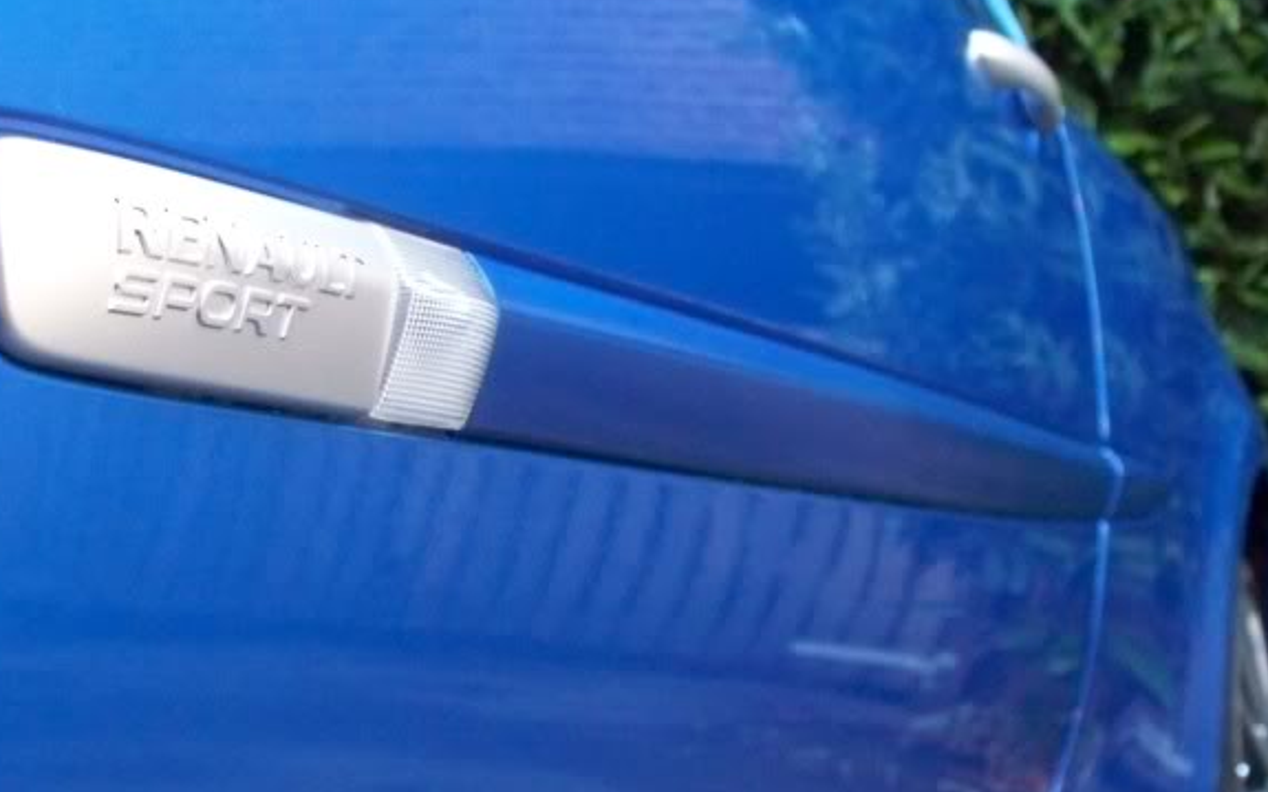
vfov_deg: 19.1
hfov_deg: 30.1
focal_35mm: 68
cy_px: 425
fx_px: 2349
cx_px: 460
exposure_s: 1/10
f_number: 2.8
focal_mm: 7.5
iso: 400
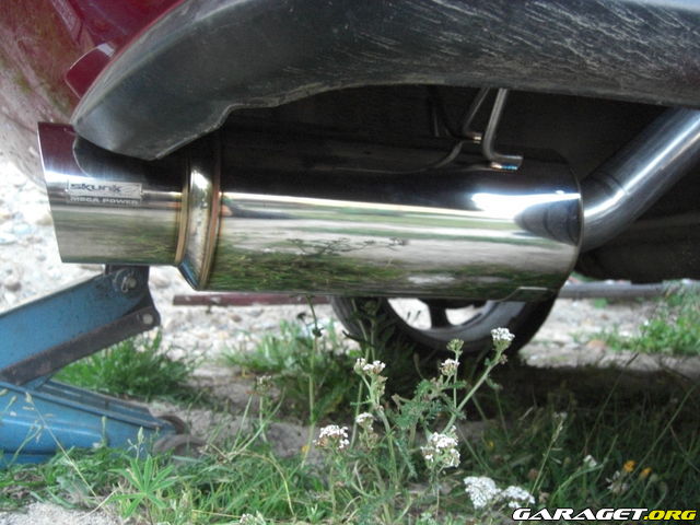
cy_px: 262
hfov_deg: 49.0
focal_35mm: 38
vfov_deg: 37.7
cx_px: 350
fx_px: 768
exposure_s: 1/50
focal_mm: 7.9
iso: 800
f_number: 2.8
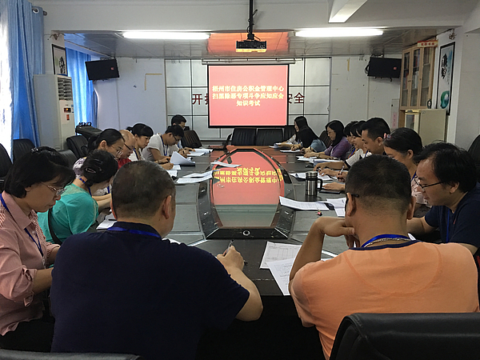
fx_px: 402
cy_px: 180
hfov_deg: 61.7
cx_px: 240
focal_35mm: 29
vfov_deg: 48.2
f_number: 2.2
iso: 80
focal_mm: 4.15
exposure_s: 1/10
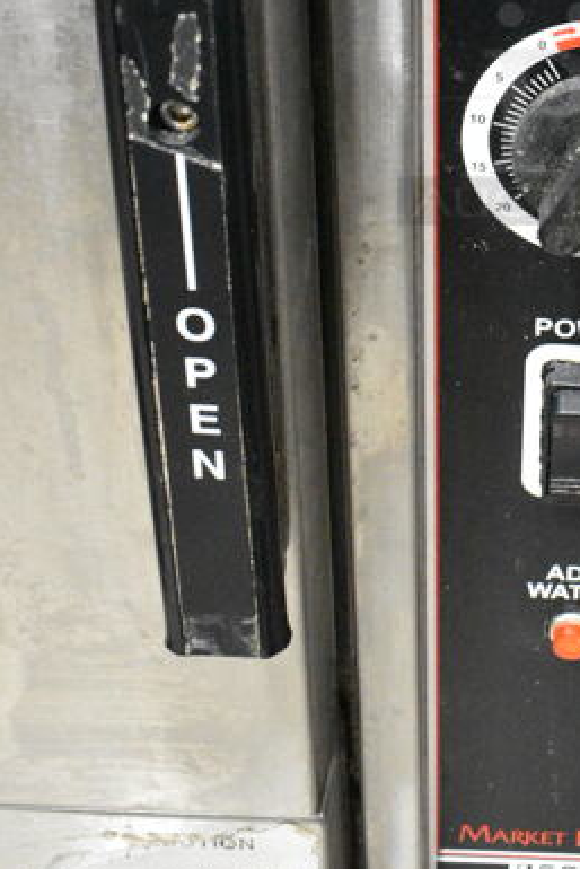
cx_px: 650
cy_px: 107
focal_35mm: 64
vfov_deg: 30.2
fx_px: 1545
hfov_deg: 20.2
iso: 6400
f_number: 5.6
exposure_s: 1/125
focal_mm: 18
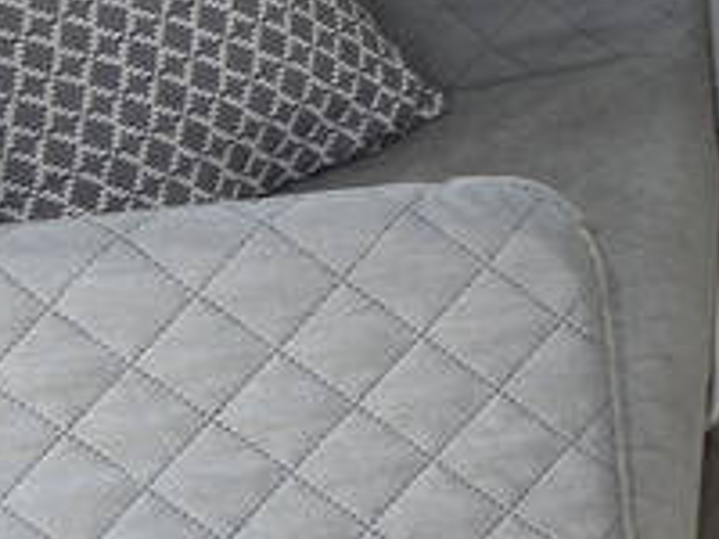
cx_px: 1708
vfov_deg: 8.4
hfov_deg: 10.1
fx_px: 3573
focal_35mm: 172
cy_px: -307
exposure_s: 1/100
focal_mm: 10.4
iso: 125
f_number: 4.5
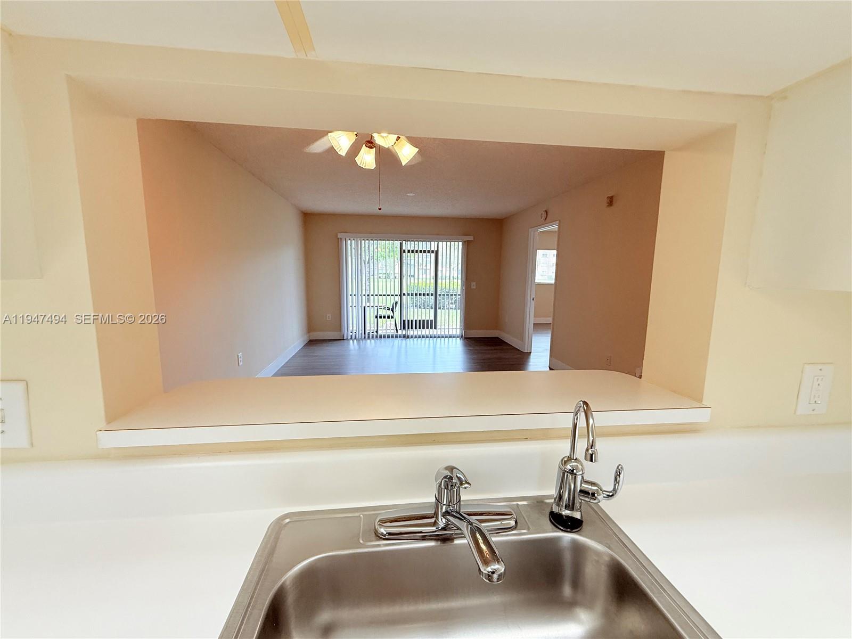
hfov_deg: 102.1
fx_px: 345
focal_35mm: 14
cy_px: 320
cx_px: 426
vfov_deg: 85.7
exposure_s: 1/120
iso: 160
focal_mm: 2.22
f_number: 2.2
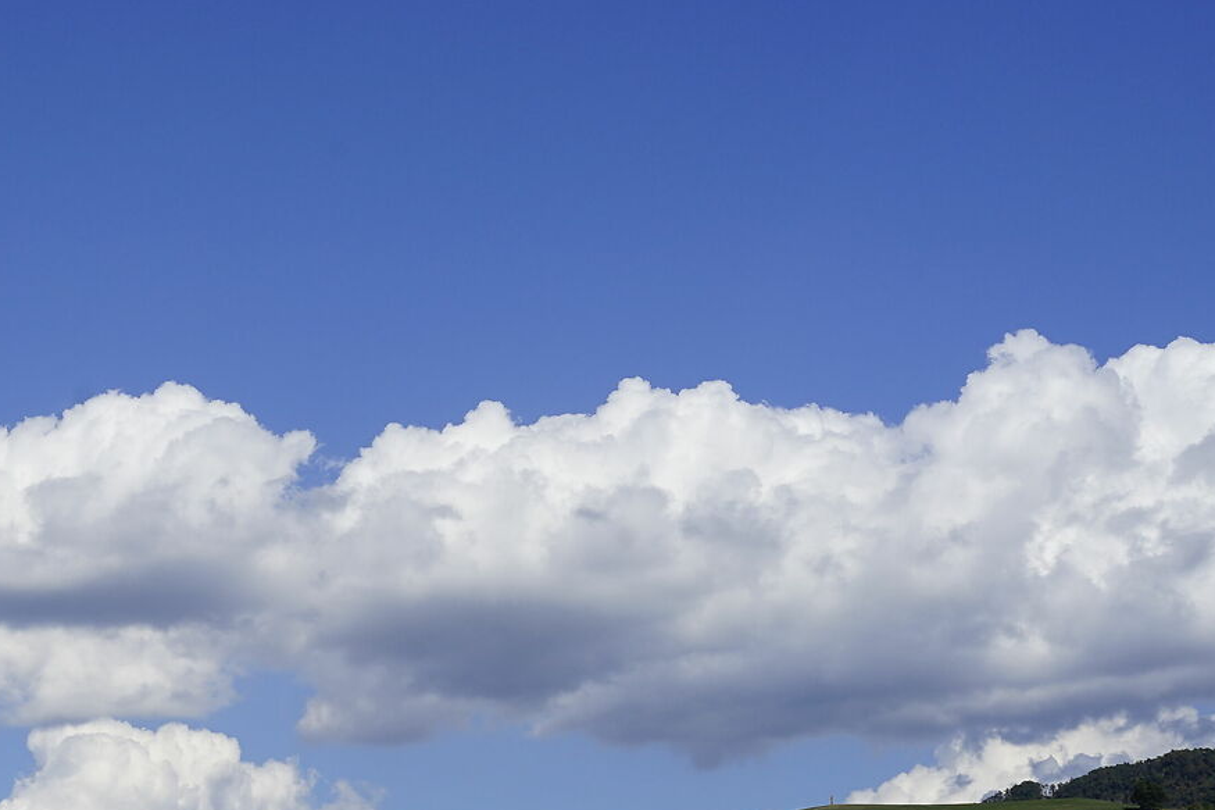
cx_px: 229
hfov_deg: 21.0
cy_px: 753
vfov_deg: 14.1
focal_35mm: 96
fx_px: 3239
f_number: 14
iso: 100
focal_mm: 35
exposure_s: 1/200
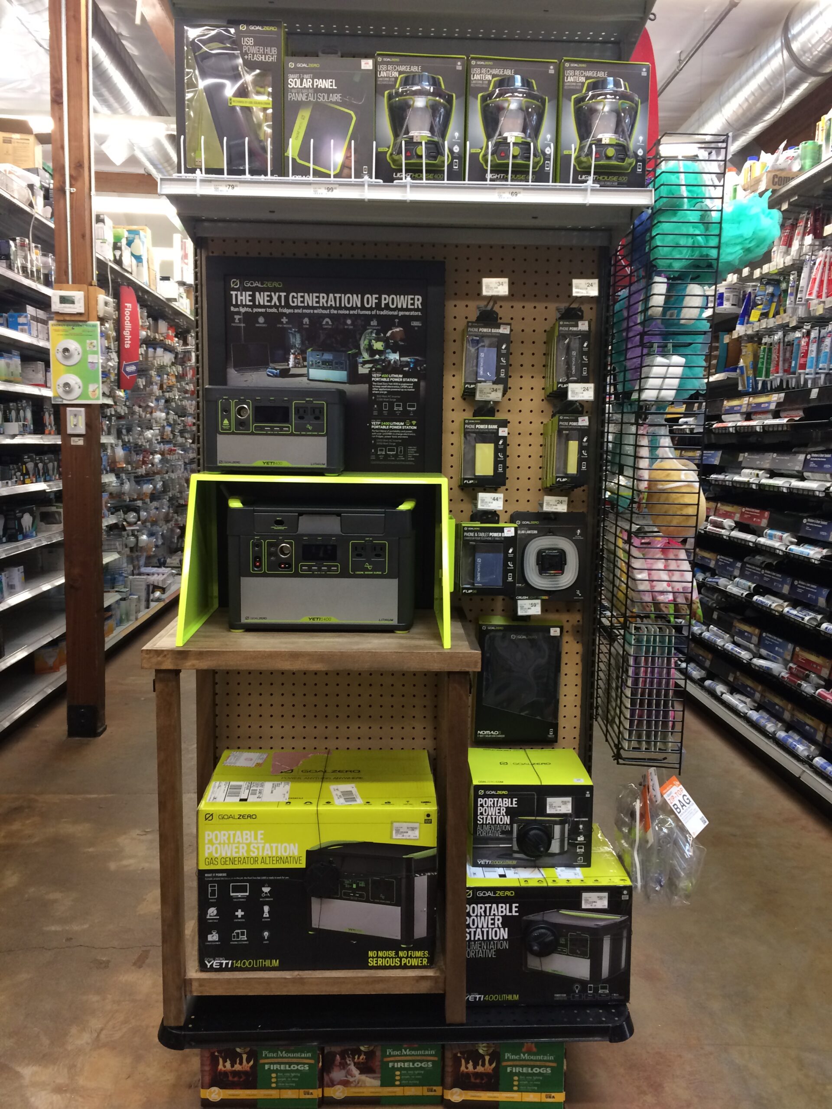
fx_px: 929
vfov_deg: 61.7
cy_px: 554
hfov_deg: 48.2
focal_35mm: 29
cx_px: 416
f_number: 2.2
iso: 80
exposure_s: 1/30
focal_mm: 4.15
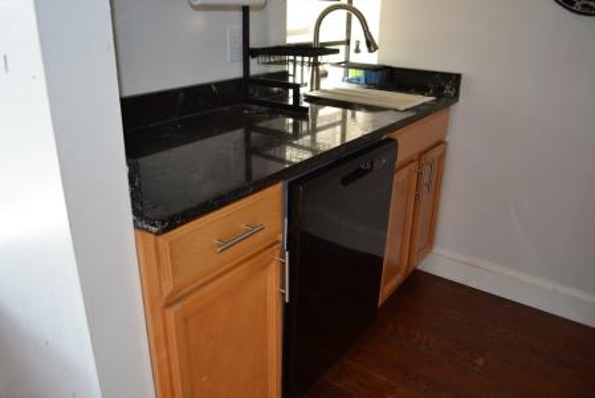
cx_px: 298
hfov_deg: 61.9
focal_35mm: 30
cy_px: 199
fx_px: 496
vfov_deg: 43.7
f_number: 3.8
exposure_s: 1/60
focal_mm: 20
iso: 400
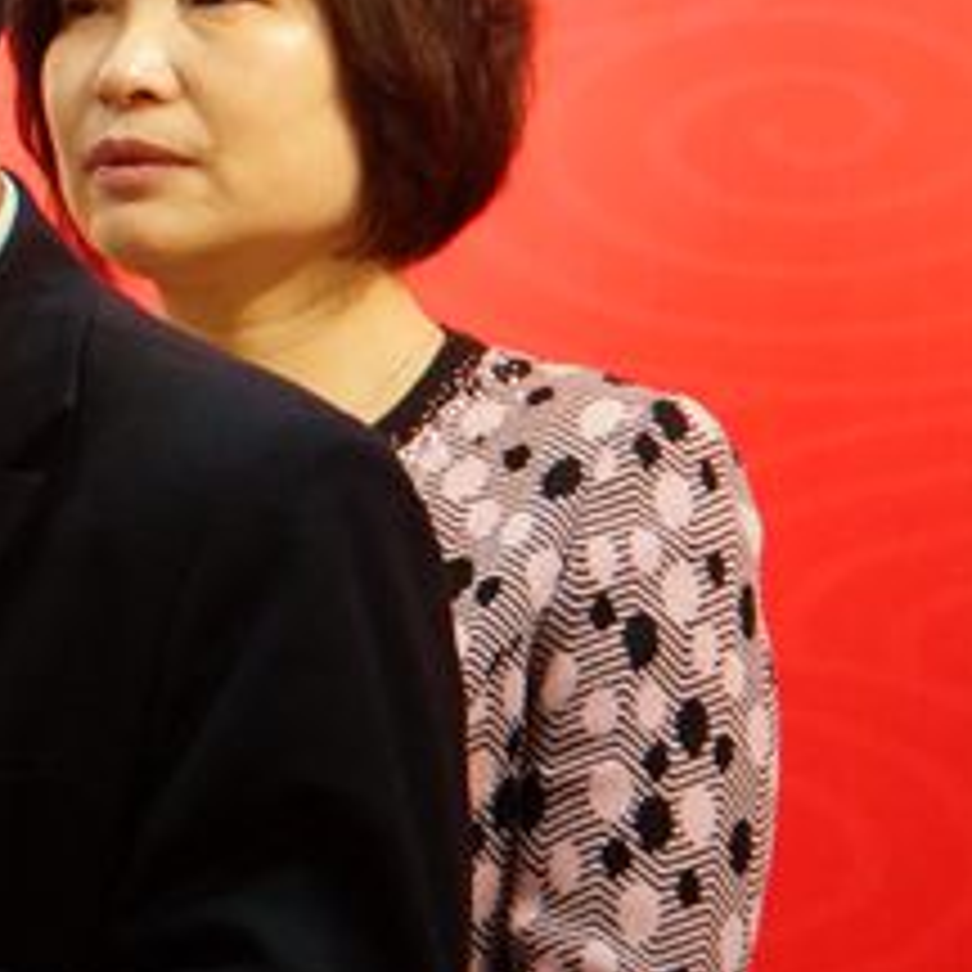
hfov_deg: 5.2
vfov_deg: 5.3
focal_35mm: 331
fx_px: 10515
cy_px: 290
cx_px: -585
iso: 1600
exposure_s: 1/60
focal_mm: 70
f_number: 5.6
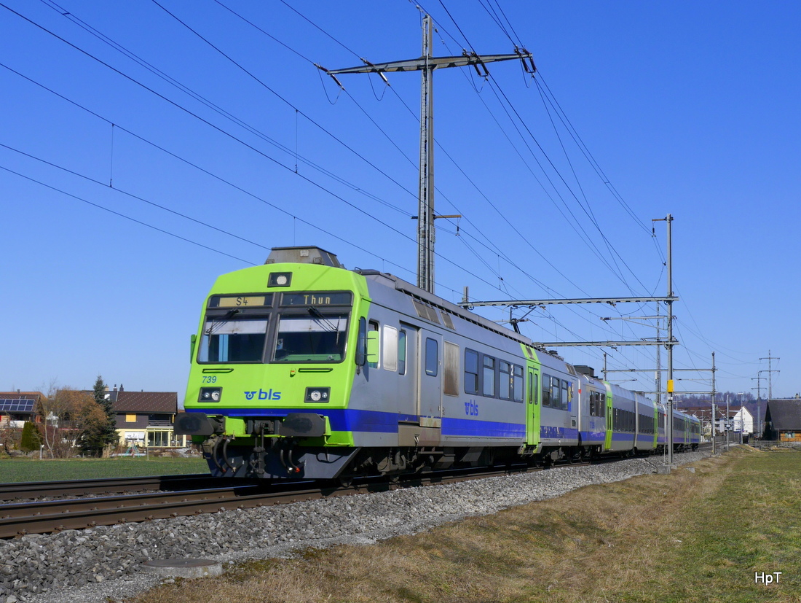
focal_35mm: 34
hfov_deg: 53.9
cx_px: 400
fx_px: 787
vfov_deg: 41.9
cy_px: 302
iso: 160
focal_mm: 17
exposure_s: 1/400
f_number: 10
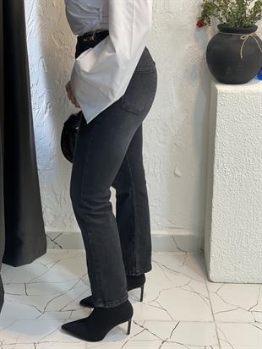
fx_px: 524
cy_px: 174
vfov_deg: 36.8
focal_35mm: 52
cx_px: 131
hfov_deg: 28.0
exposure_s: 1/100
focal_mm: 6
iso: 160
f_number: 2
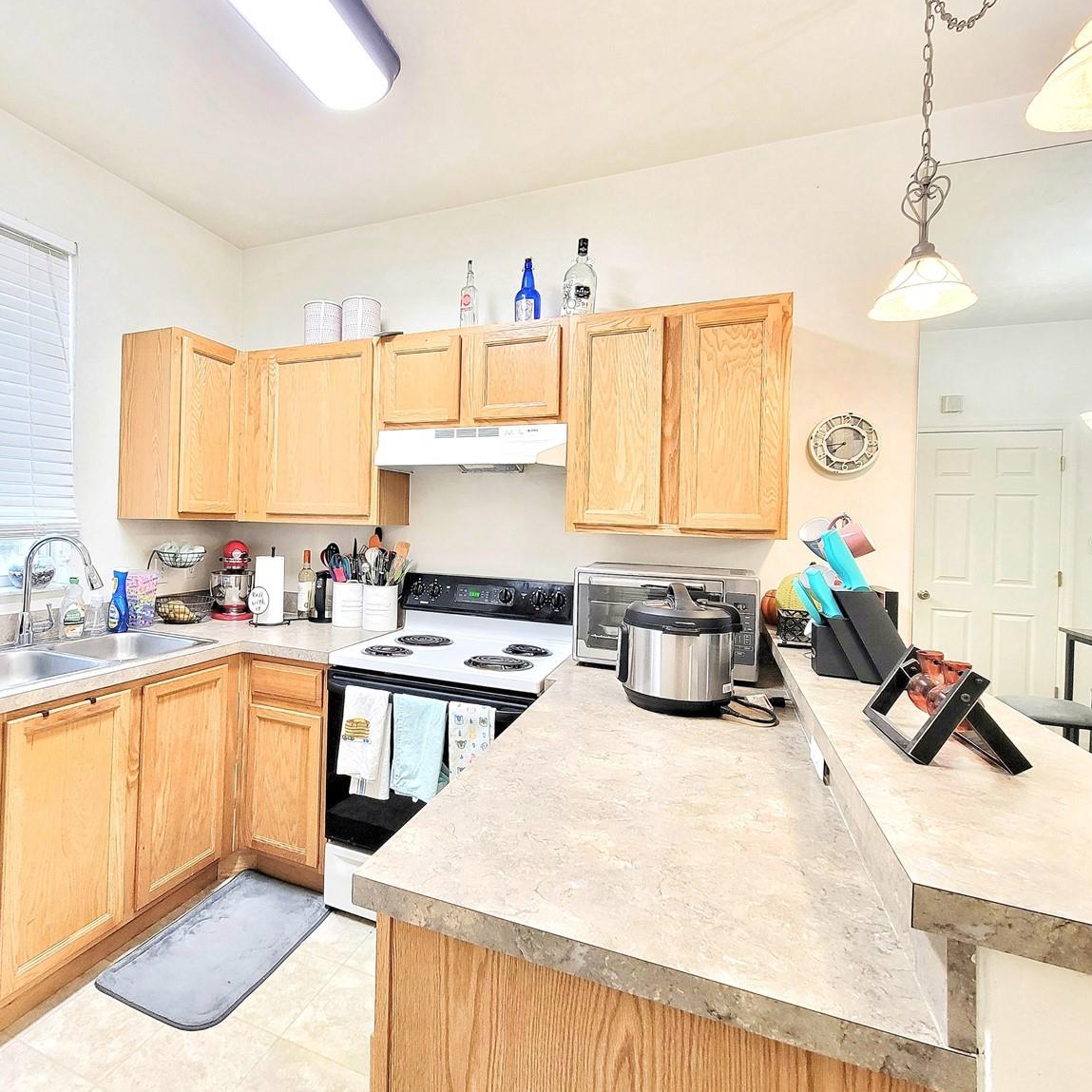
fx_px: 571
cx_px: 418
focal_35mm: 16
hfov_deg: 85.9
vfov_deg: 87.4
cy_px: 546
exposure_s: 1/60.2
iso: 200
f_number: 2.2
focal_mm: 2.2
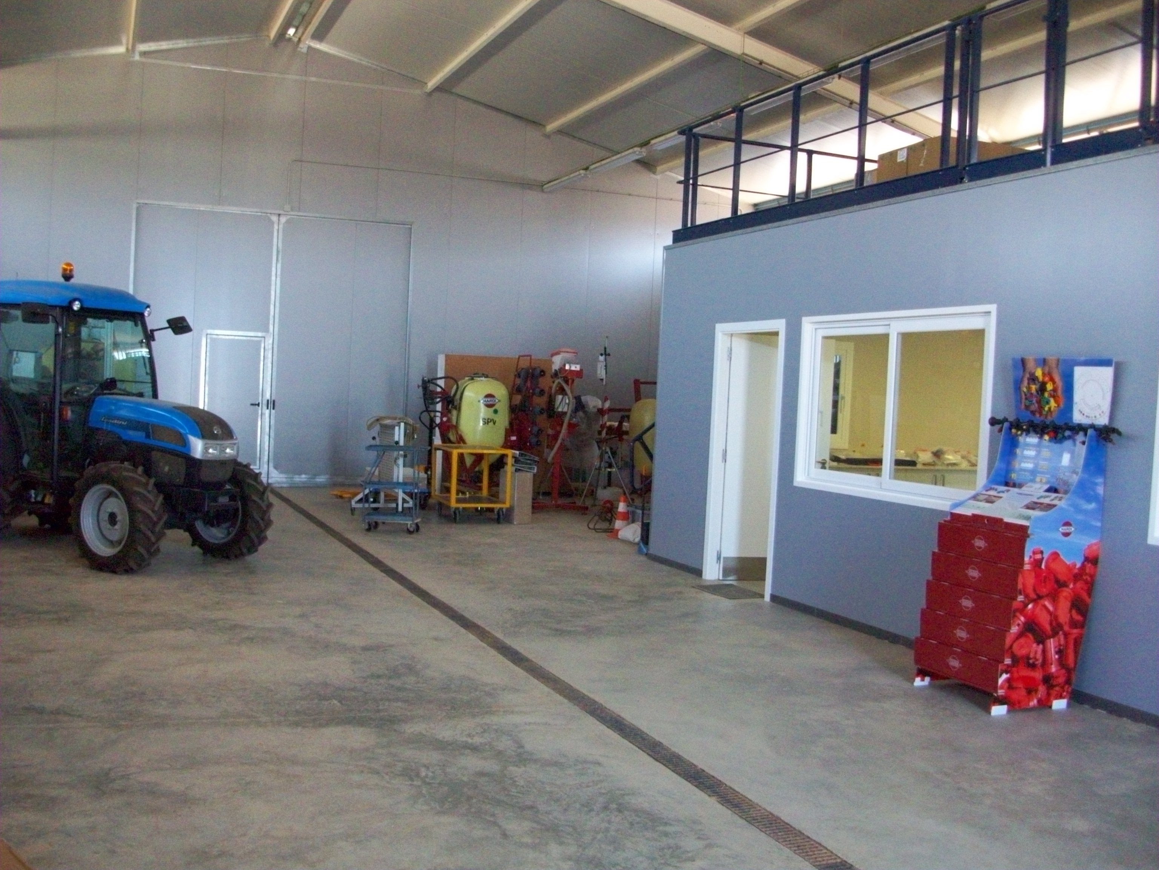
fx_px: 1138
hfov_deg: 54.0
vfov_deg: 41.8
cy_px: 435
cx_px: 580
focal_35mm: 34
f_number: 2.8
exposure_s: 1/70.7
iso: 320
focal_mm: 5.7
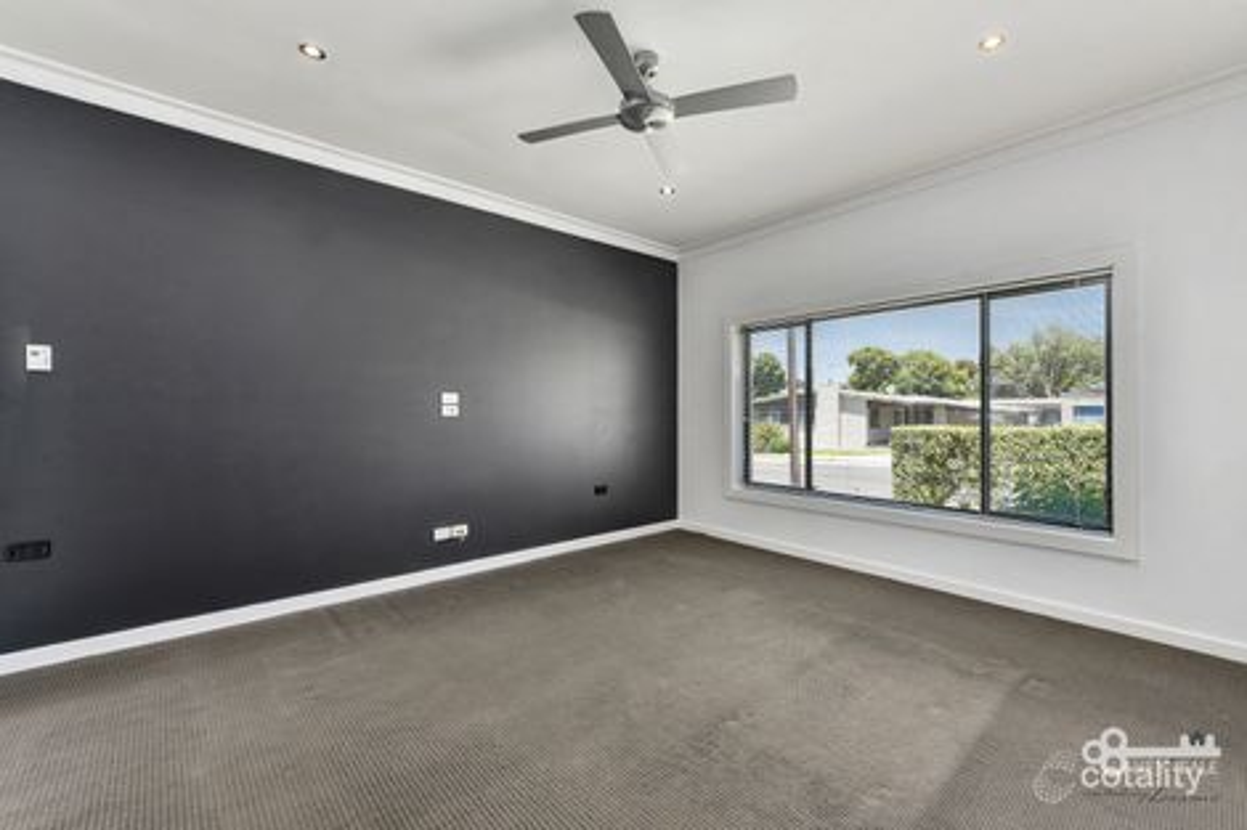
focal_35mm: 14
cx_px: 624
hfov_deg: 104.3
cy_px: 415
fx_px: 485
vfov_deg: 81.2
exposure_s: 1/6
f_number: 11
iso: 200
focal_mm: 14
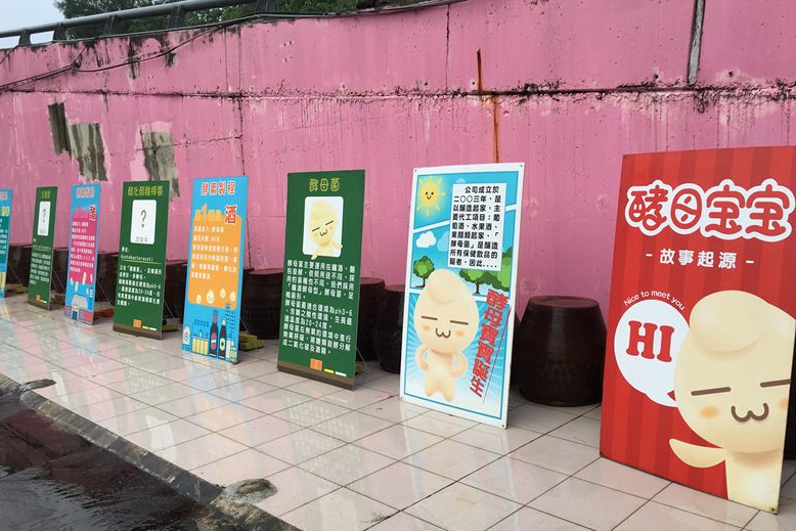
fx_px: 686
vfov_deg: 42.3
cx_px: 396
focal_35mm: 31
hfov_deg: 60.3
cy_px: 269
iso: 25
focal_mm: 4.15
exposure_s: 1/240
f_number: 2.2
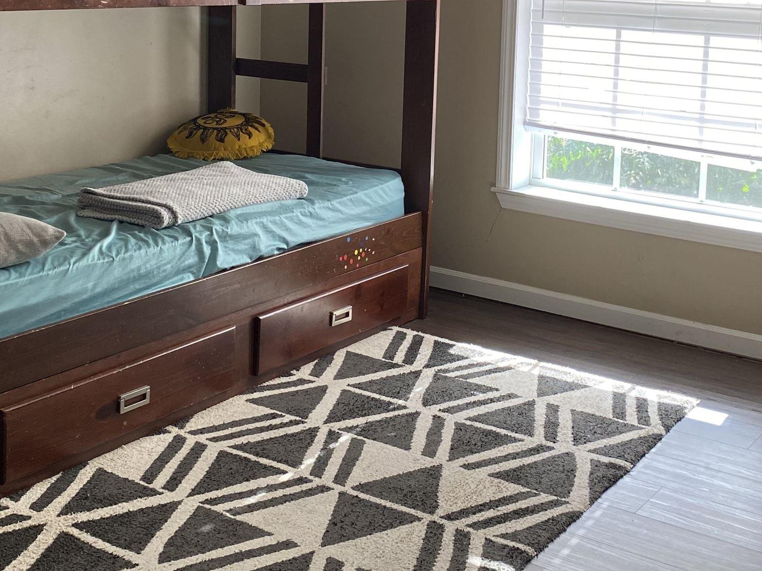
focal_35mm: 53
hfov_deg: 36.2
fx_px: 1167
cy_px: 109
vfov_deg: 27.0
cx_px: 365
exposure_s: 1/122
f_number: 1.8
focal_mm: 4.25
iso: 100
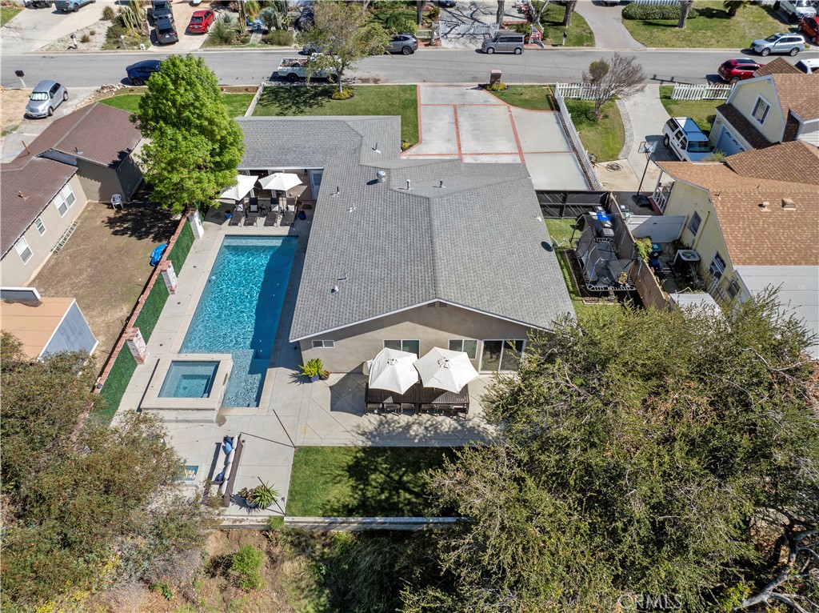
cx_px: 410
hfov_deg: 71.6
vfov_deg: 56.7
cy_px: 306
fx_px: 567
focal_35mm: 24
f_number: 2.8
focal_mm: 12.29
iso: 100
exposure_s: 1/1600
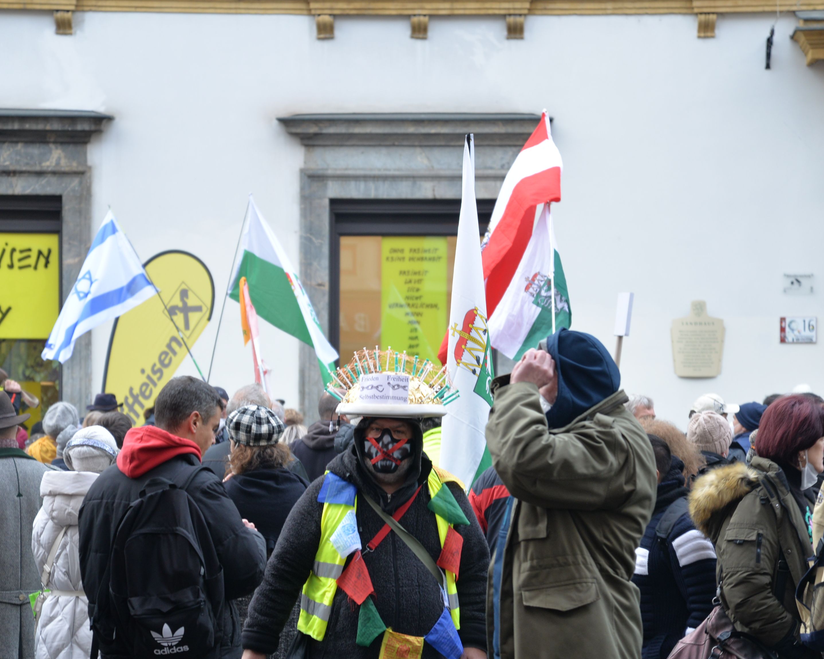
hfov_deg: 15.4
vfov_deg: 12.3
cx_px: 399
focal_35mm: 125
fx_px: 3049
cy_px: 422
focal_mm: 85
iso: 560
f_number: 4.5
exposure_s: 1/250
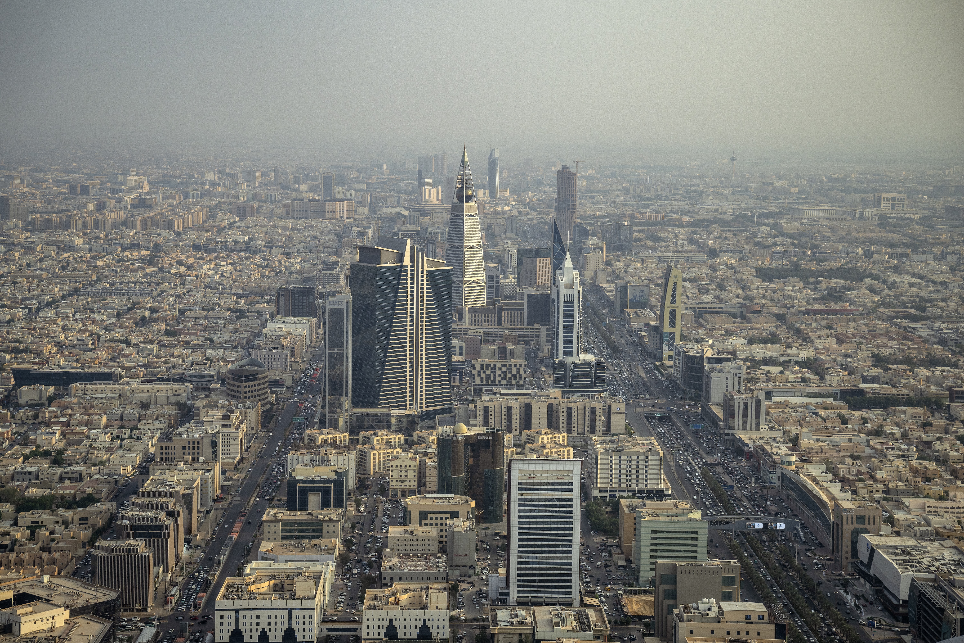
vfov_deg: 19.5
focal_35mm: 70
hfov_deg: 28.8
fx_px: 1874
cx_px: 482
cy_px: 322
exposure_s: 1/320
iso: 160
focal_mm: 70
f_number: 7.1
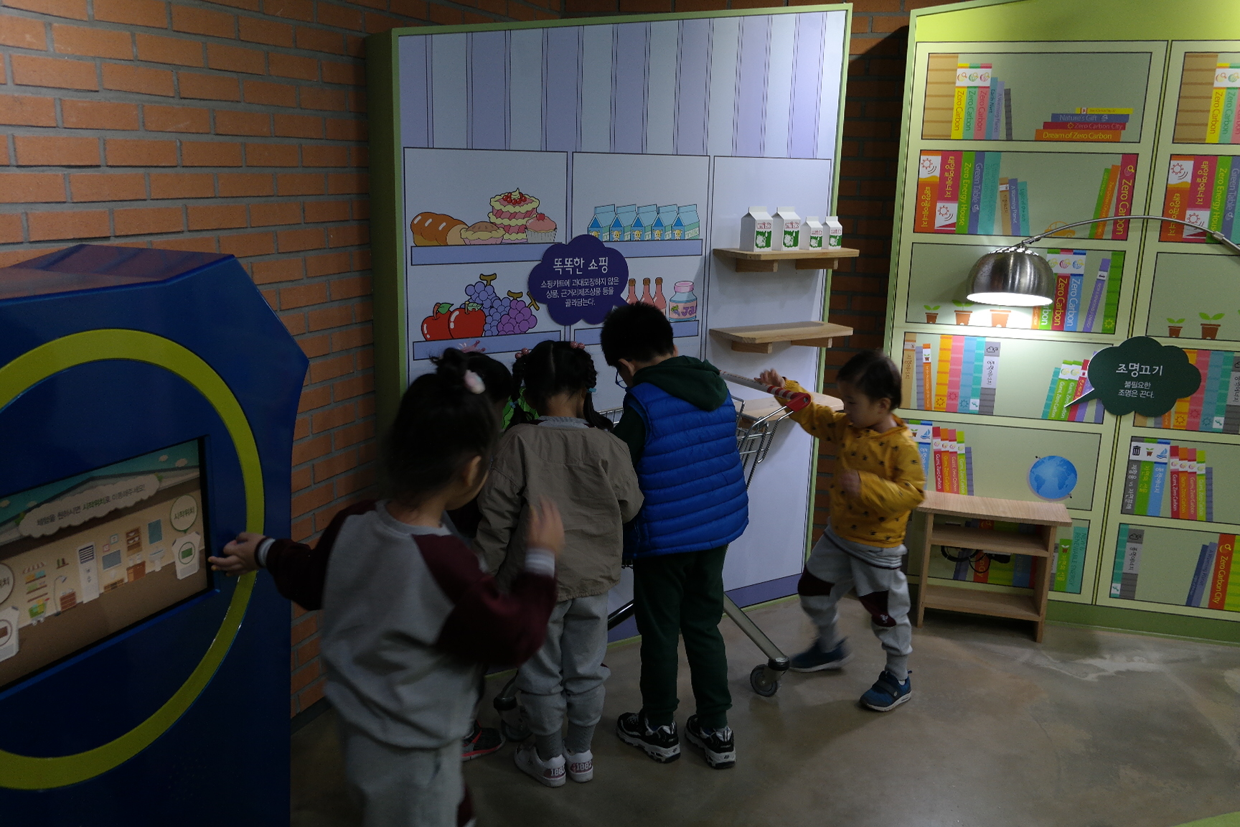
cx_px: 620
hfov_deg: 61.9
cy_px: 414
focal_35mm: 30
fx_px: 1033
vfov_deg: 43.6
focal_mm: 20
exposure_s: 1/40
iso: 400
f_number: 3.5
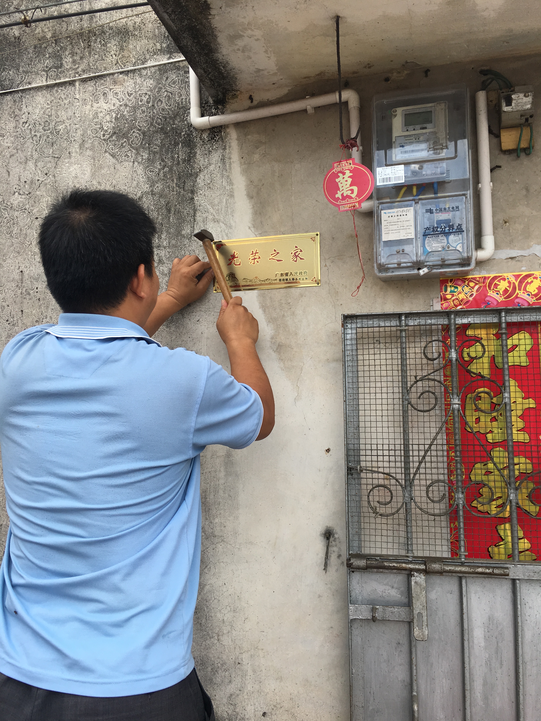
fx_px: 604
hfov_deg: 48.2
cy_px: 360
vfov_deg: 61.7
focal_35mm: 29
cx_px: 270
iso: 25
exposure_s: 1/472
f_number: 2.2
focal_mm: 4.15
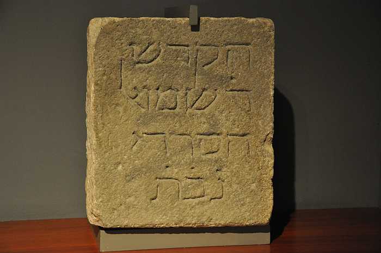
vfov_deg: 17.5
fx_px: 825
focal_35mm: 78
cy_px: 126
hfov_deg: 26.0
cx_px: 190
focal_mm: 52
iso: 1250
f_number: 4.8
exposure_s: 1/8
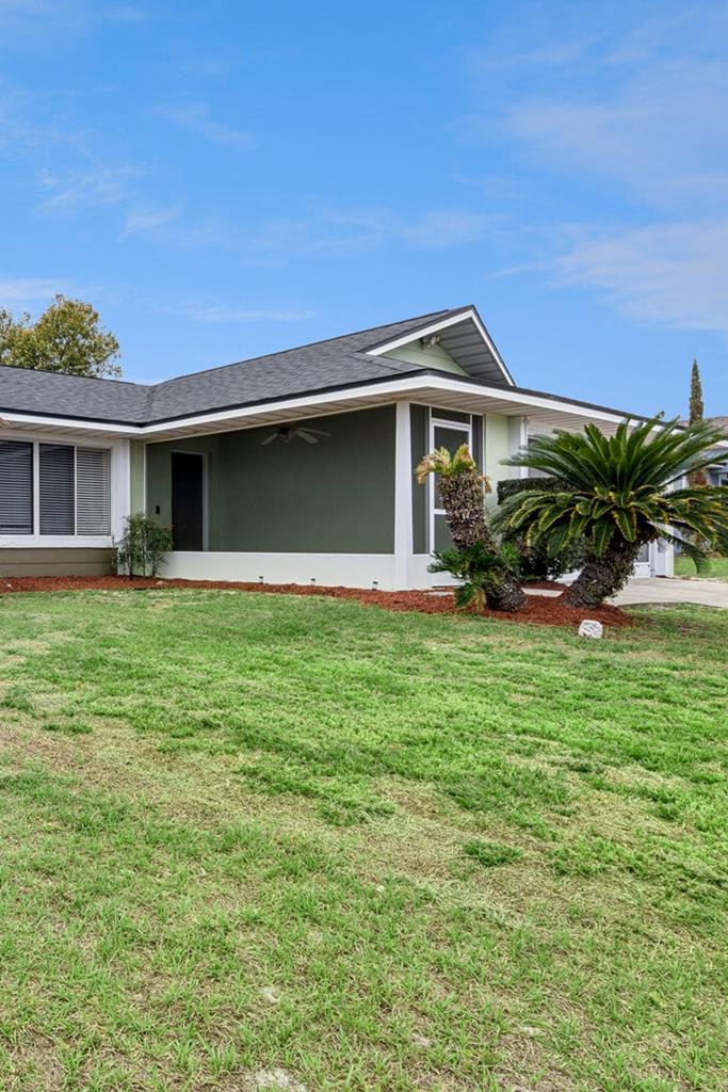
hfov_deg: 43.2
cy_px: 546
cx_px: -17
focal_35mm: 25
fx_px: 758
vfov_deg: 71.5
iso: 100
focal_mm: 16
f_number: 18
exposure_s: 1/20
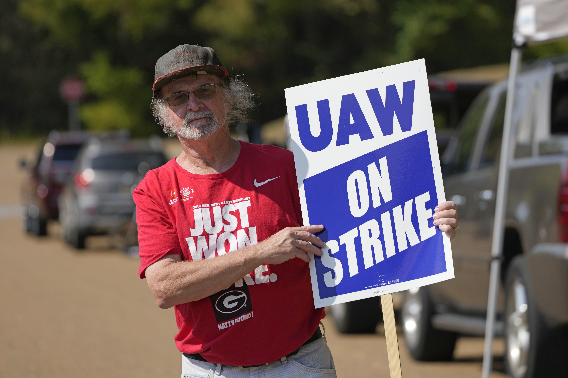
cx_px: 284
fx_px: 3297
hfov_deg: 9.8
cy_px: 189
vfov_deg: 6.6
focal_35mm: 209
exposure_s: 1/800
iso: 125
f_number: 5.6
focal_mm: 209
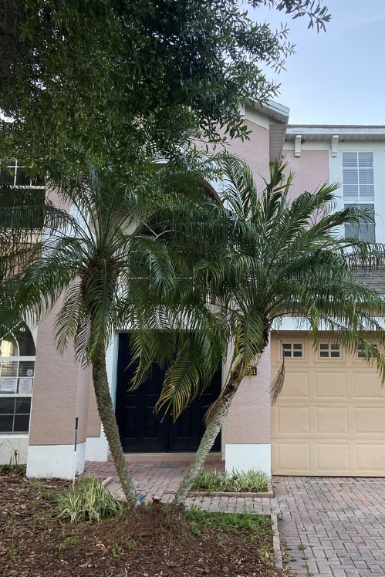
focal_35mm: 37
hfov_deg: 35.6
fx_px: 593
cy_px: 285
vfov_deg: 51.9
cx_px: 256
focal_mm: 4.25
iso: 80
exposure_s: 1/121
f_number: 1.8
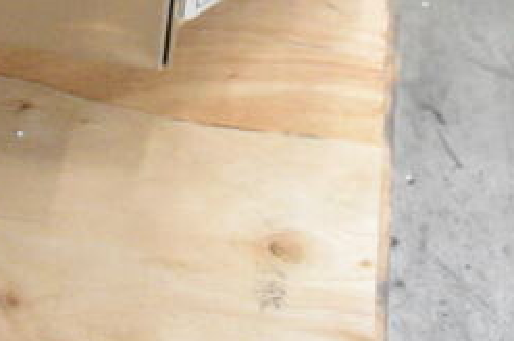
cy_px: -550
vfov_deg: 10.9
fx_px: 1426
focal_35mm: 100
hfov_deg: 20.4
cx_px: 241
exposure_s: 1/160
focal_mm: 18
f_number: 6.3
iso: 6400
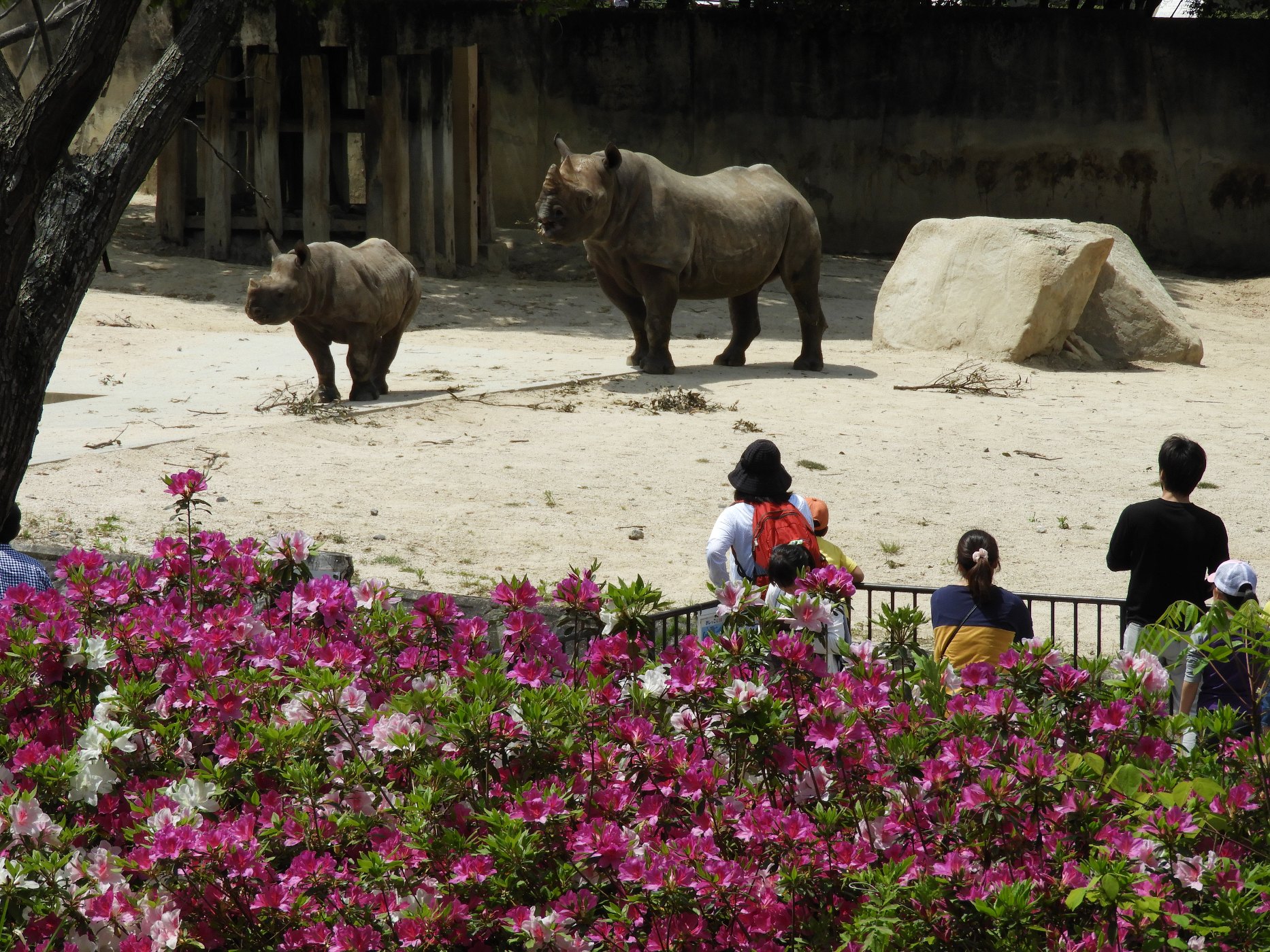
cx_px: 635
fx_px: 6605
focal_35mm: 180
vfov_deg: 8.3
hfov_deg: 11.0
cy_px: 476
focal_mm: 32.2
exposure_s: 1/800
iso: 100
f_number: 5.3
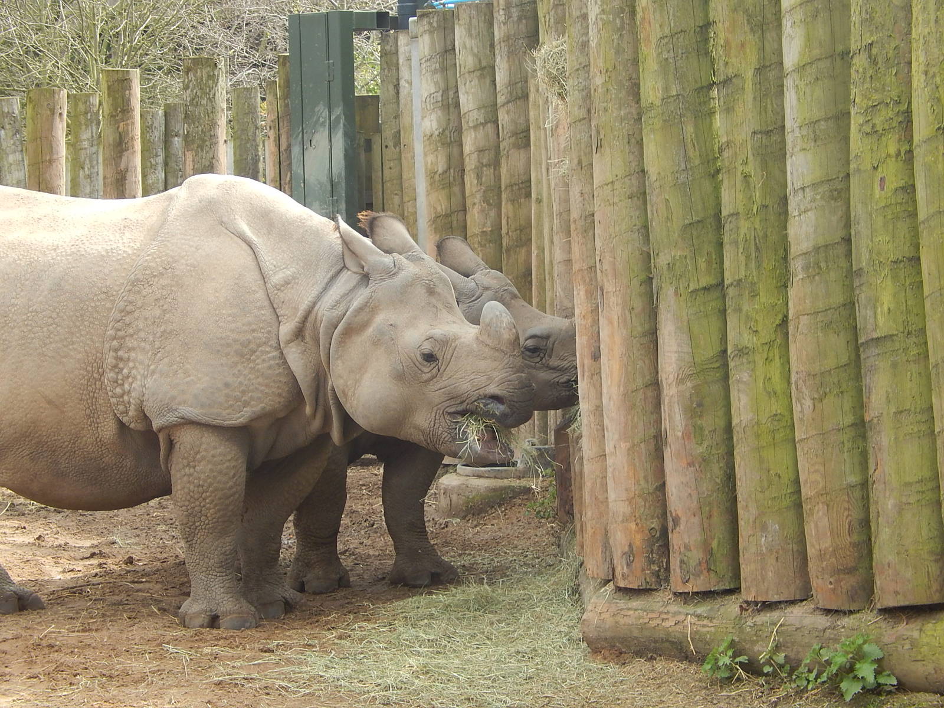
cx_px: 472
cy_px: 354
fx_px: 3872
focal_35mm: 142
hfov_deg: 13.9
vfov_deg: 10.4
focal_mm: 25.3
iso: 125
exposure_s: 1/160
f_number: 4.9
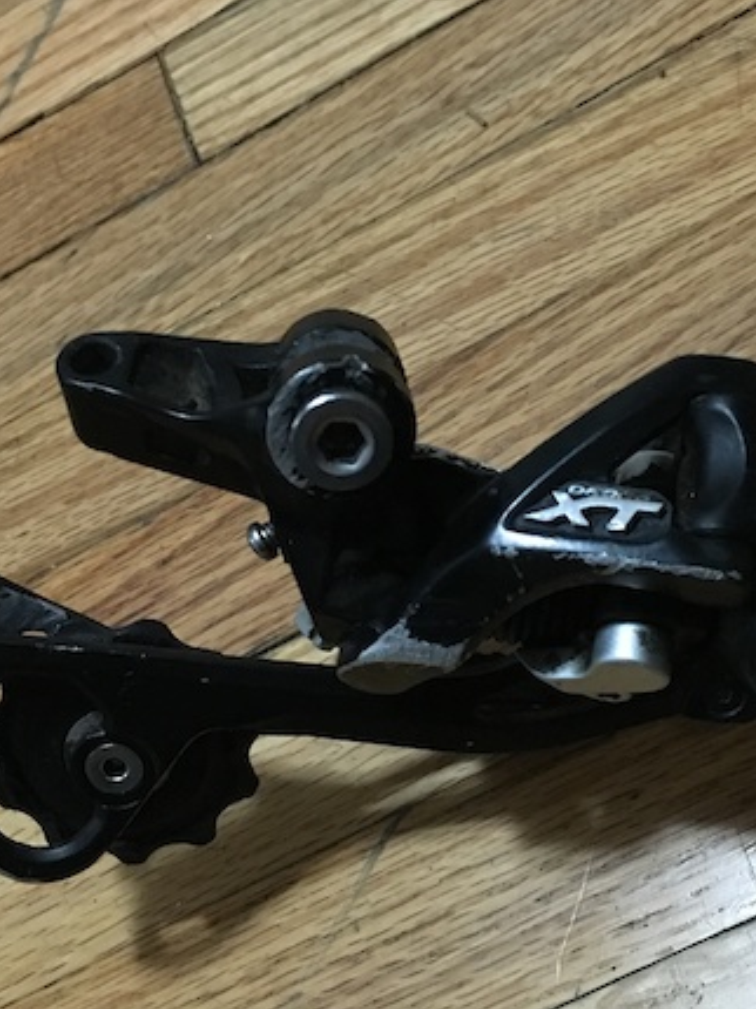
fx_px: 1574
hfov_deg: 26.9
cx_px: 465
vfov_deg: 35.6
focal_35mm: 54
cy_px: 523
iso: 250
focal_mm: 4.15
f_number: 2.2
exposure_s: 1/15
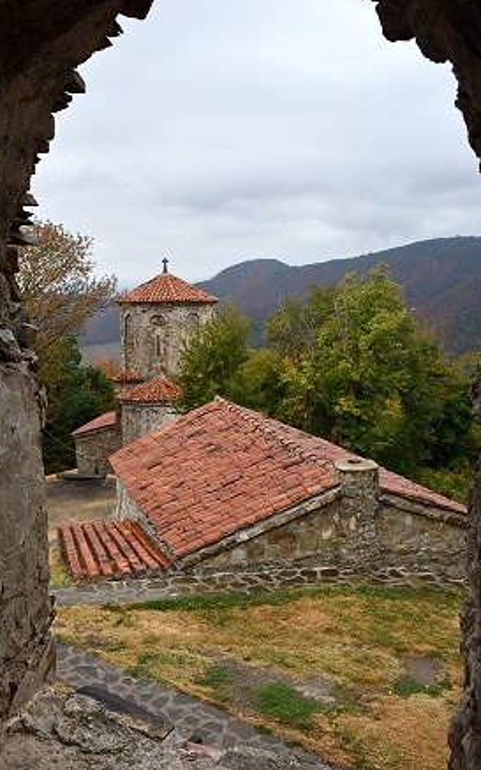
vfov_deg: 54.6
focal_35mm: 36
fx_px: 745
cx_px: 225
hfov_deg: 35.8
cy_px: 383
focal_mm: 23
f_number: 7.1
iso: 200
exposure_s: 1/500
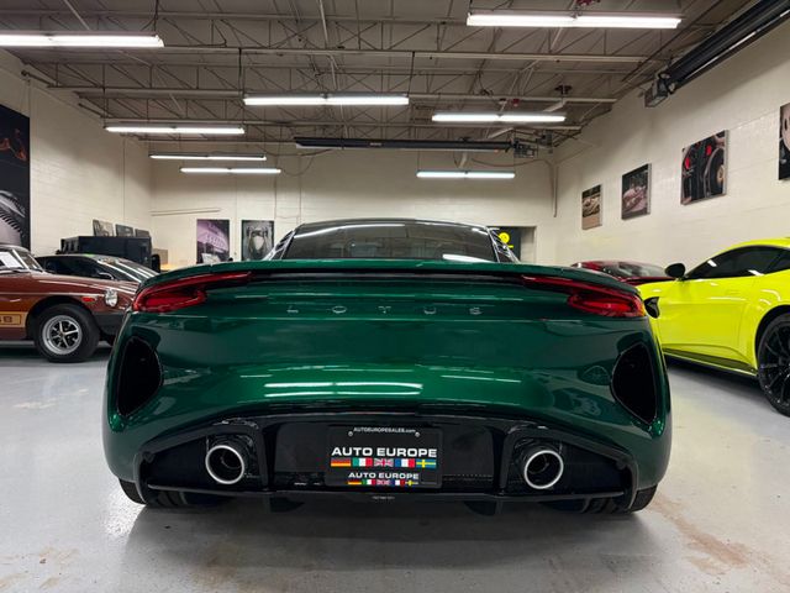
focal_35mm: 26
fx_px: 593
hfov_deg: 67.3
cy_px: 296
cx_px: 395
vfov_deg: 53.1
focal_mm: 5.96
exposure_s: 1/60
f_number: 1.6
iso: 320
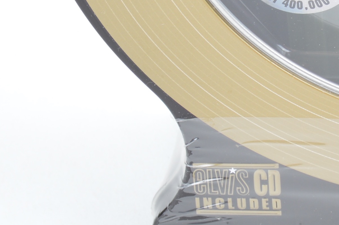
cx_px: 503
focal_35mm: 179
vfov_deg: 7.5
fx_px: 1684
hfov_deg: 11.1
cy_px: -157
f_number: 6.3
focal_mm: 24
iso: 100
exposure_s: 1/30
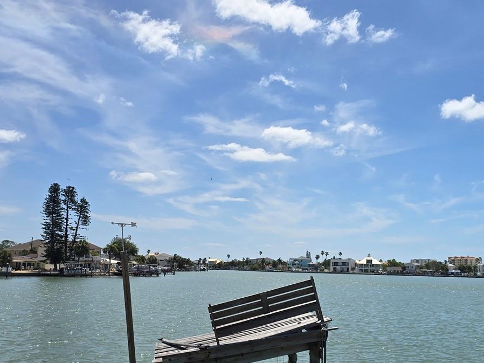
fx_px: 573
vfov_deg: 35.0
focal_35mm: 41
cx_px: 312
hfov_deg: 45.3
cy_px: 219
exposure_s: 1/1468
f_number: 1.7
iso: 12
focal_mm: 6.3
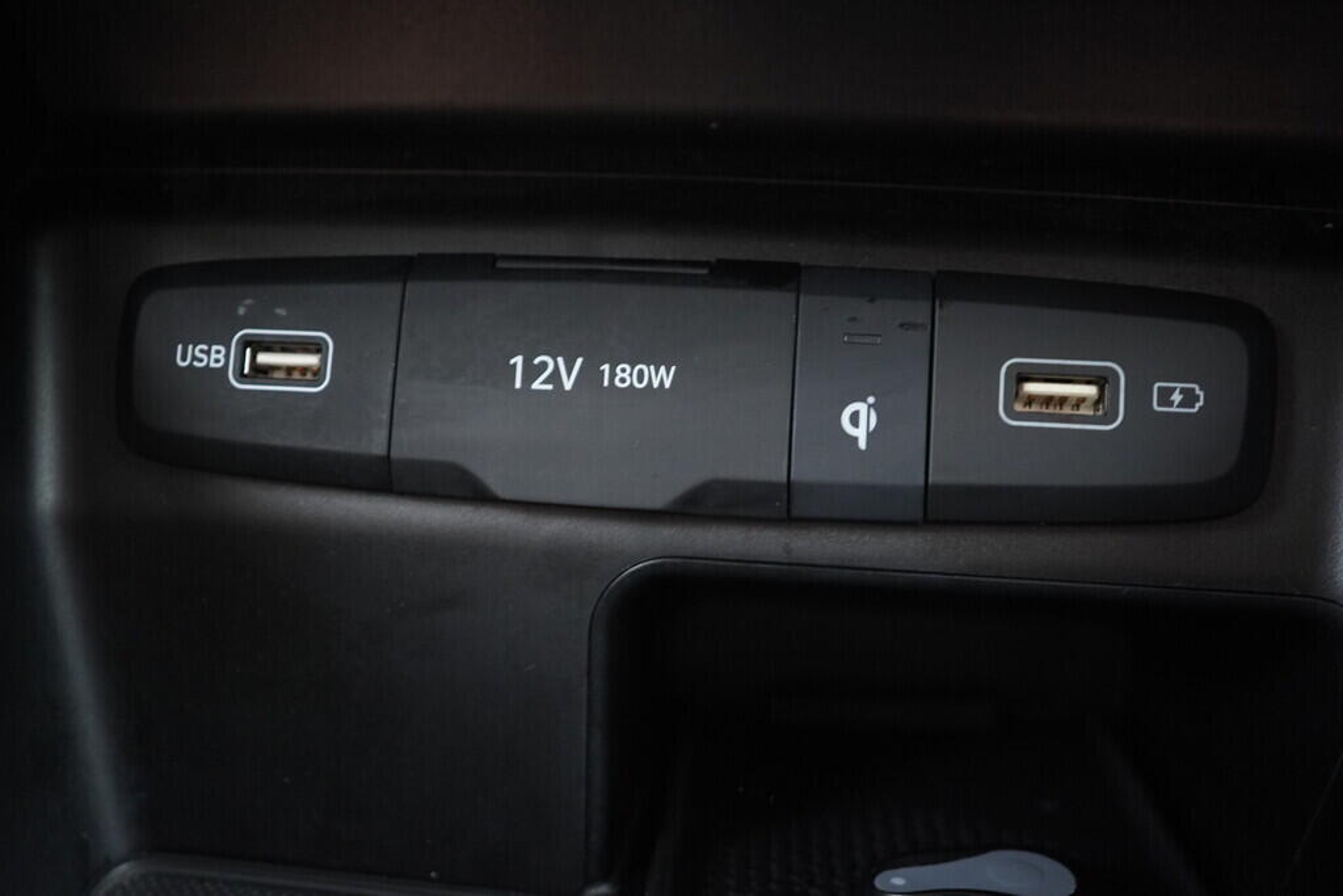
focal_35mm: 36
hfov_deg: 53.1
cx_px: 672
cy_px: 448
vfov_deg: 36.9
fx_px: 1343
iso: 1600
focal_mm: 24
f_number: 2.8
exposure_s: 1/40
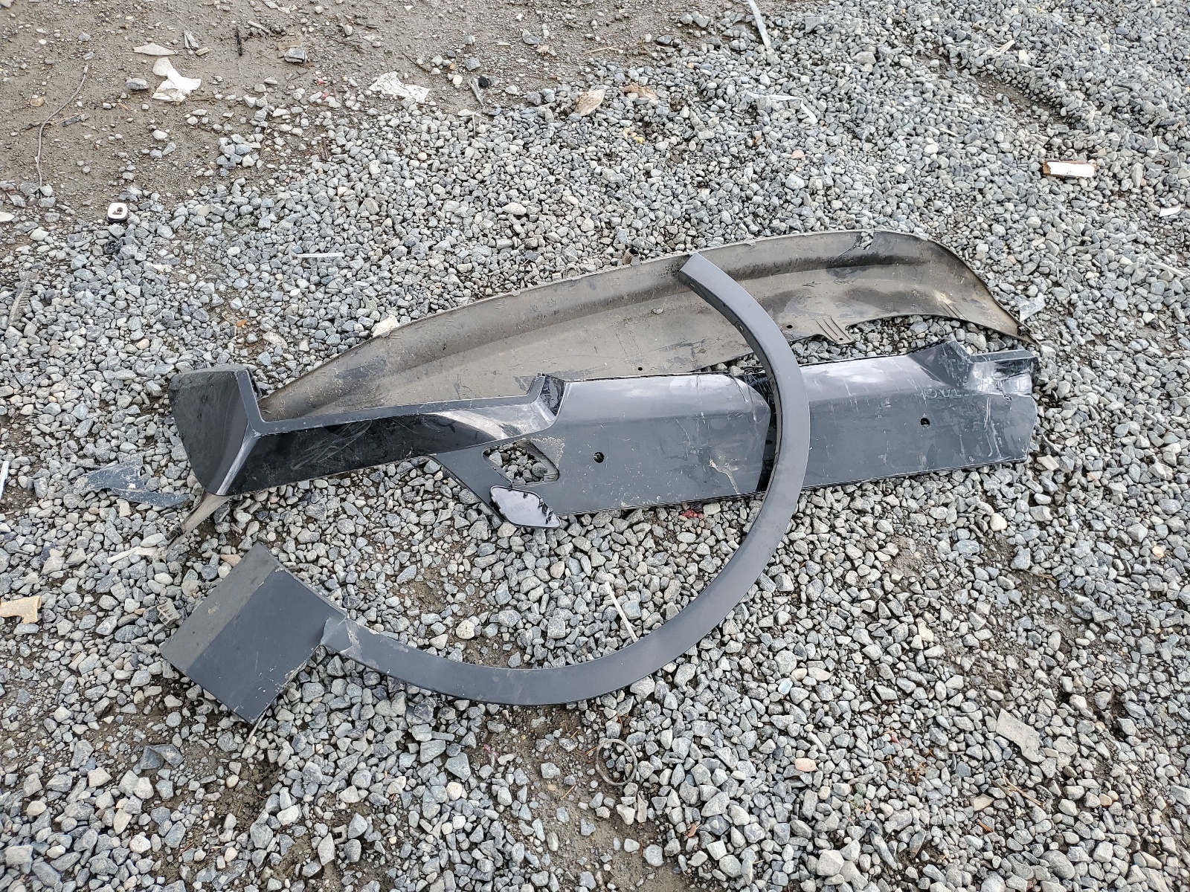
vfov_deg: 53.1
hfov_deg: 67.3
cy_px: 446
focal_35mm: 26
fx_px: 894
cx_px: 595
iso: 50
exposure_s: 1/213
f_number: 1.5
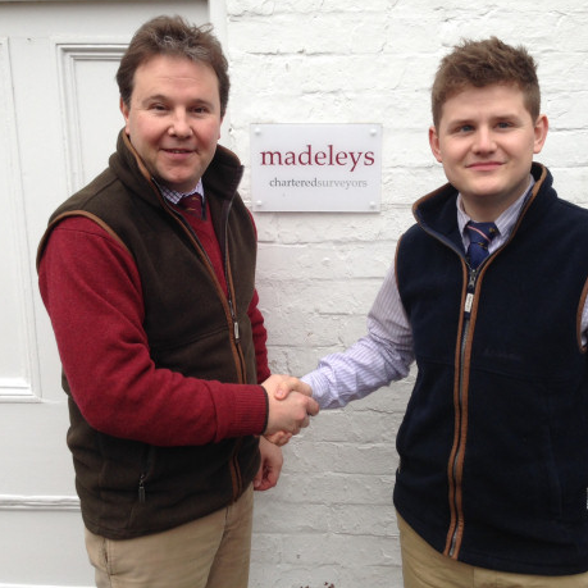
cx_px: 327
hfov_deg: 41.8
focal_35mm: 40
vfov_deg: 41.9
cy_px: 287
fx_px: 769
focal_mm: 4.12
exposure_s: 1/154
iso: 50
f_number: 2.4
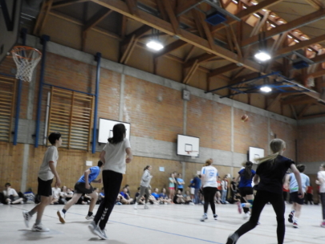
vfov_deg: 44.0
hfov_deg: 56.3
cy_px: 146
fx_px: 301
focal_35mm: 32
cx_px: 129
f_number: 3.3
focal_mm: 4.3
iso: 450
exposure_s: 1/60
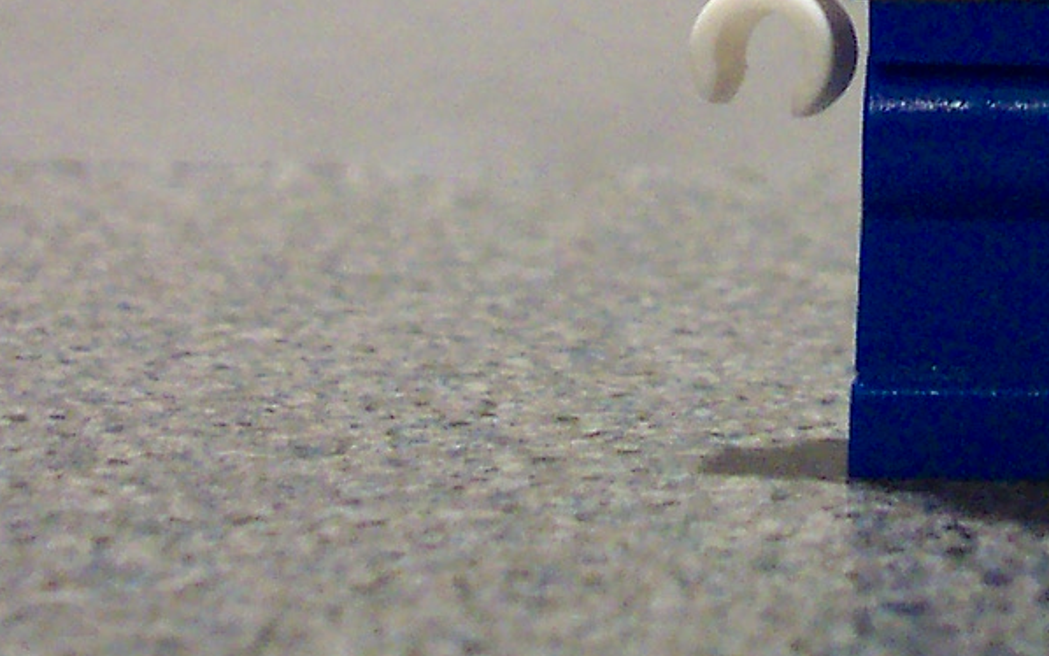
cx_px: 998
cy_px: -496
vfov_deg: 8.7
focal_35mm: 146
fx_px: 4175
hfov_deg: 14.1
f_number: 2.8
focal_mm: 7.5
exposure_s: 1/20
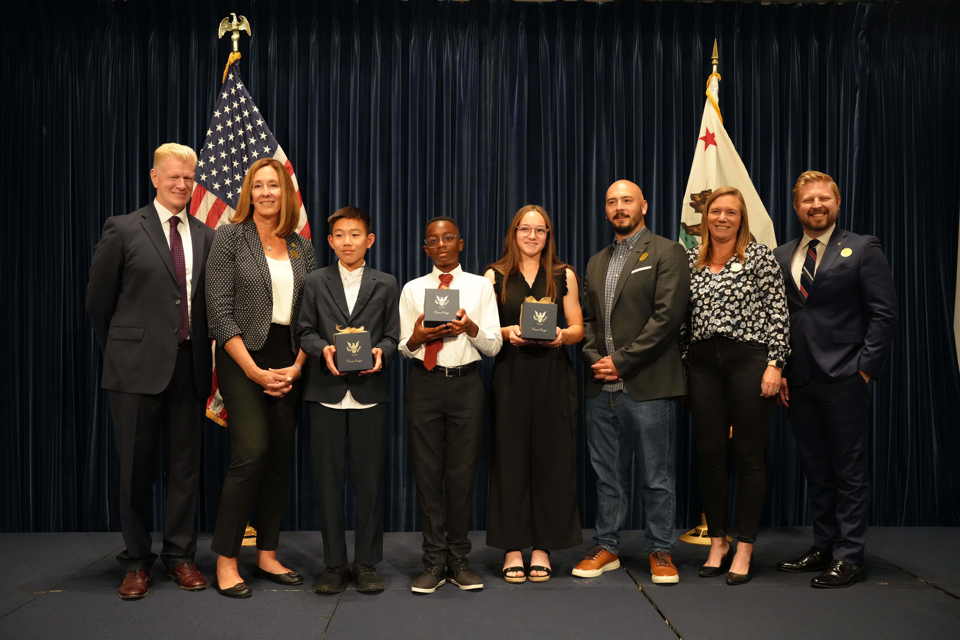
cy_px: 320
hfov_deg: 54.7
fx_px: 928
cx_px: 480
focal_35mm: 35
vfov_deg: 38.1
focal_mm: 34.8
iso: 5000
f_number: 4
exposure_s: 1/160
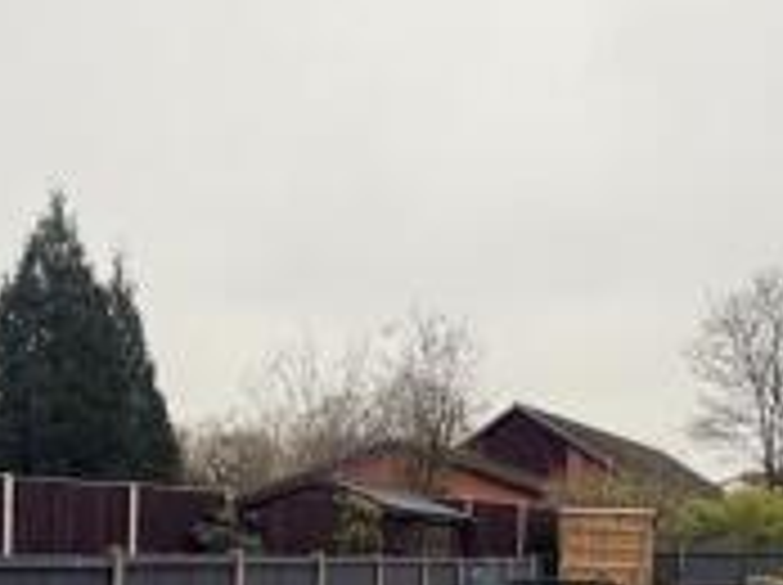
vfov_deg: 28.9
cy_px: 578
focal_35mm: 47
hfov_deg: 40.4
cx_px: 349
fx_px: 1062
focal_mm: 2.22
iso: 50
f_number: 2.2
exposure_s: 1/159
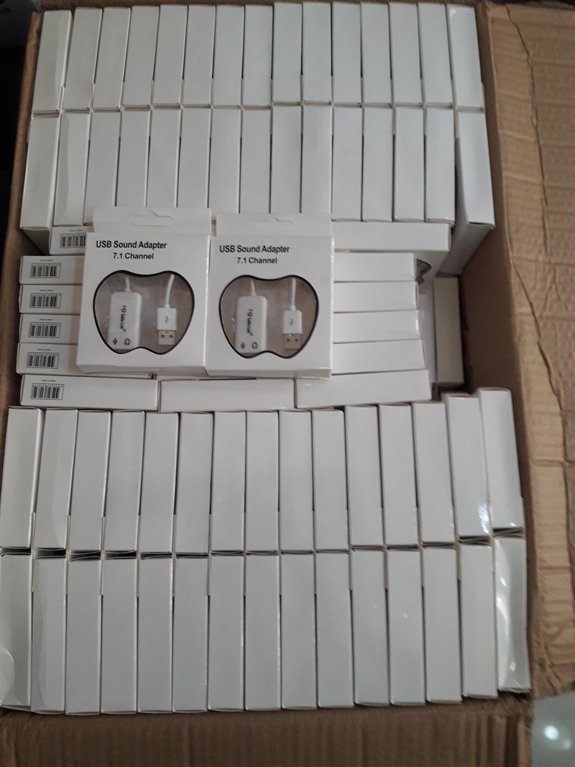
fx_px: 620
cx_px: 288
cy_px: 384
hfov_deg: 49.8
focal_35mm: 28
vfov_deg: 63.4
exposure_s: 1/33
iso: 160
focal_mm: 3.7
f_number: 1.9
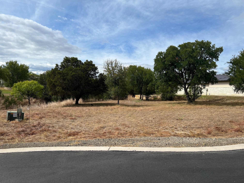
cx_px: 122
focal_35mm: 26
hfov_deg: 67.3
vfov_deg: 53.1
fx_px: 183
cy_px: 92
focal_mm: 5.7
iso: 50
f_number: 1.5
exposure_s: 1/5882
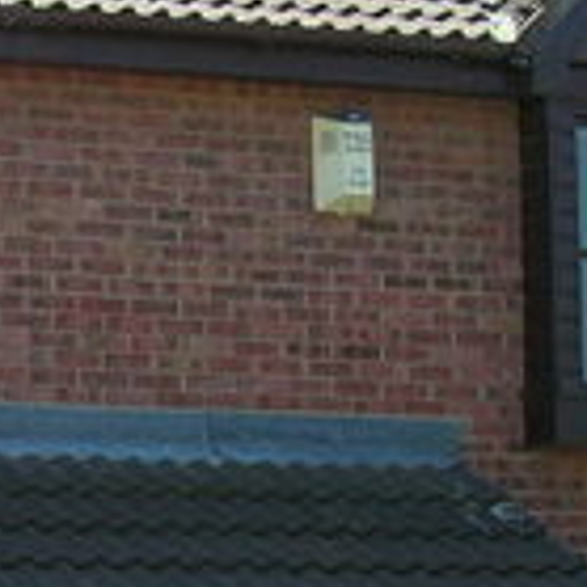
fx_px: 3588
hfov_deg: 8.9
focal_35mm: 187
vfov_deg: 9.3
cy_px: 665
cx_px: -515
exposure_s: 1/124
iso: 71
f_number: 5.2
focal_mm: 10.7
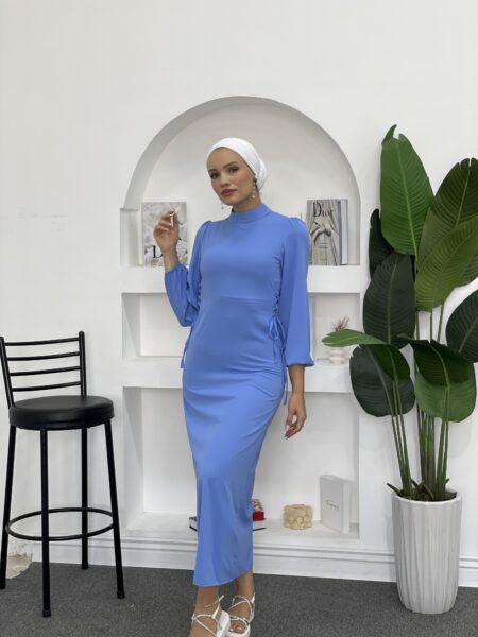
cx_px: 239
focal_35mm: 52
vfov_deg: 36.8
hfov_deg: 28.0
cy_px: 318
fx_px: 957
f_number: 2
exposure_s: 1/100
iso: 40
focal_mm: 6
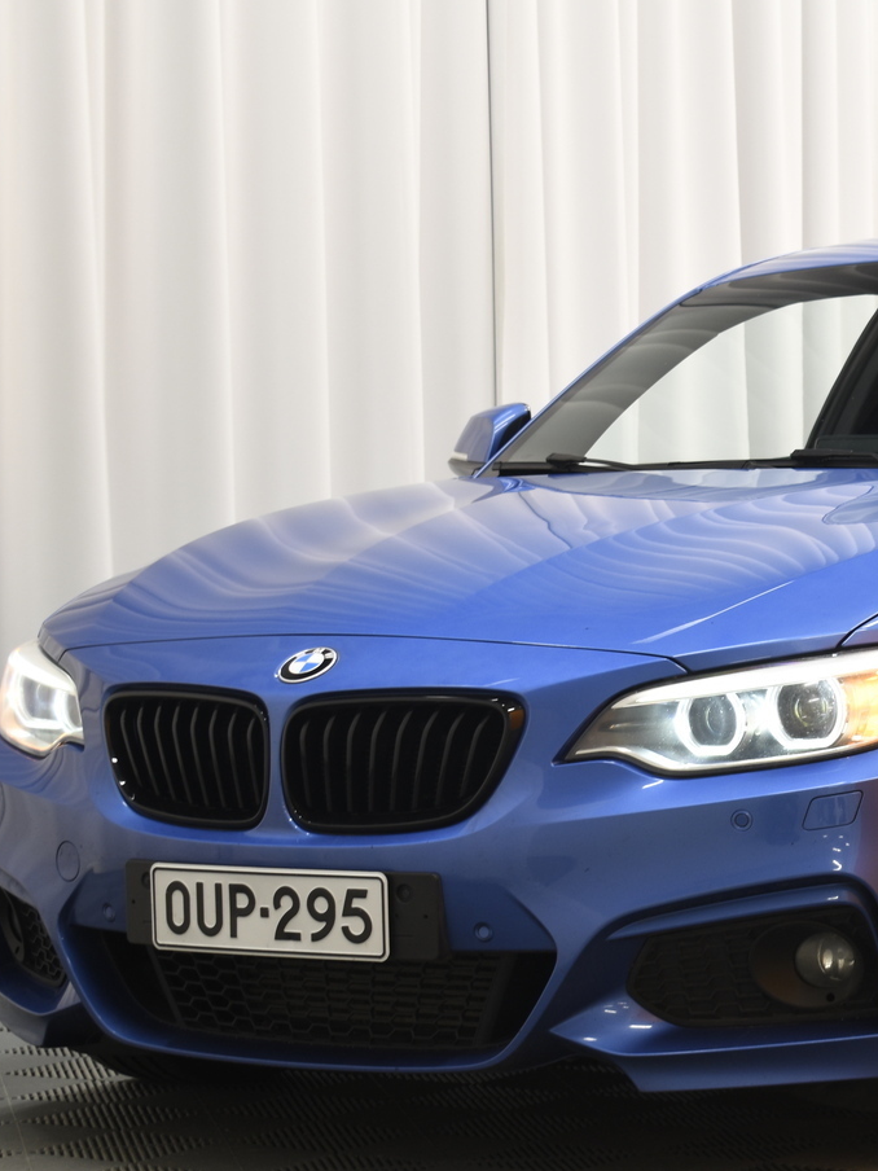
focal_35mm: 124
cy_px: 653
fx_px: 4194
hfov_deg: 11.8
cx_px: 884
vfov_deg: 15.9
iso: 200
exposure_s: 1/3
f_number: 5.3
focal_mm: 48
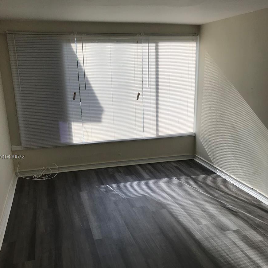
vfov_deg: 48.2
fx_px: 298
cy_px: 157
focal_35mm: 34
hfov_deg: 48.4
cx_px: 136
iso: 20
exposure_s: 1/587
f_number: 1.8
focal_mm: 3.99
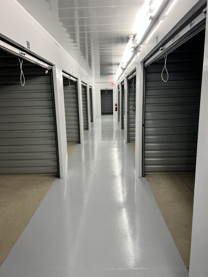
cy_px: 138
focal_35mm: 26
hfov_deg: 53.1
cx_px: 104
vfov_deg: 67.3
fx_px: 208
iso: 64
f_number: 1.5
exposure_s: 1/120
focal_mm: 5.7
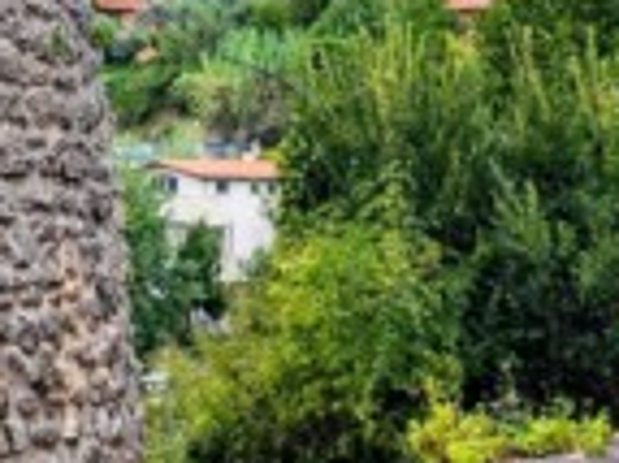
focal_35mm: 129
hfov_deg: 15.1
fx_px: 2305
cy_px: -619
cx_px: 43
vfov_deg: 10.1
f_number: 1.8
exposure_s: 1/180
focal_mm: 6.4
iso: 20
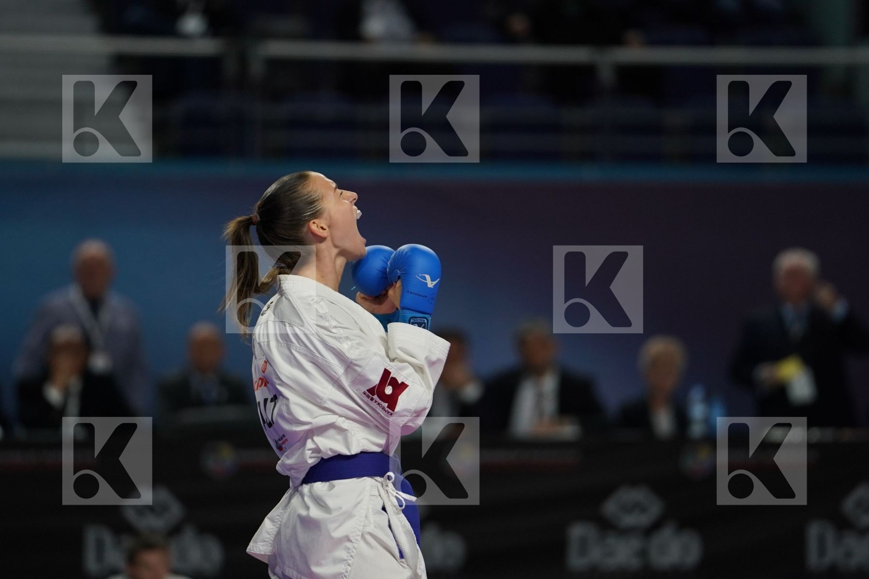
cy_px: 290
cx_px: 434
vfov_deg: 4.6
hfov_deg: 6.9
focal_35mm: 300
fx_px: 7241
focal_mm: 200
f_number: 2.8
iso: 1000
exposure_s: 1/1000
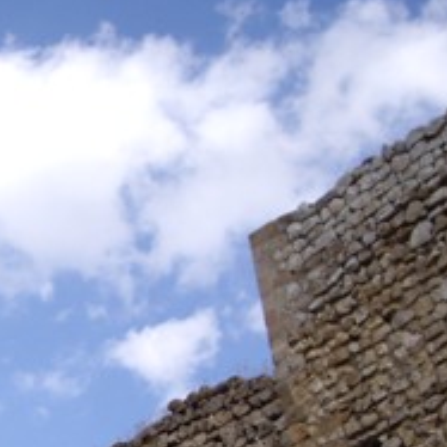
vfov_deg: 14.9
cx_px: -177
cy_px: 454
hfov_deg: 14.4
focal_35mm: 115
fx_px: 1680
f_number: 2.8
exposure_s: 1/800
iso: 64
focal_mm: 7.9
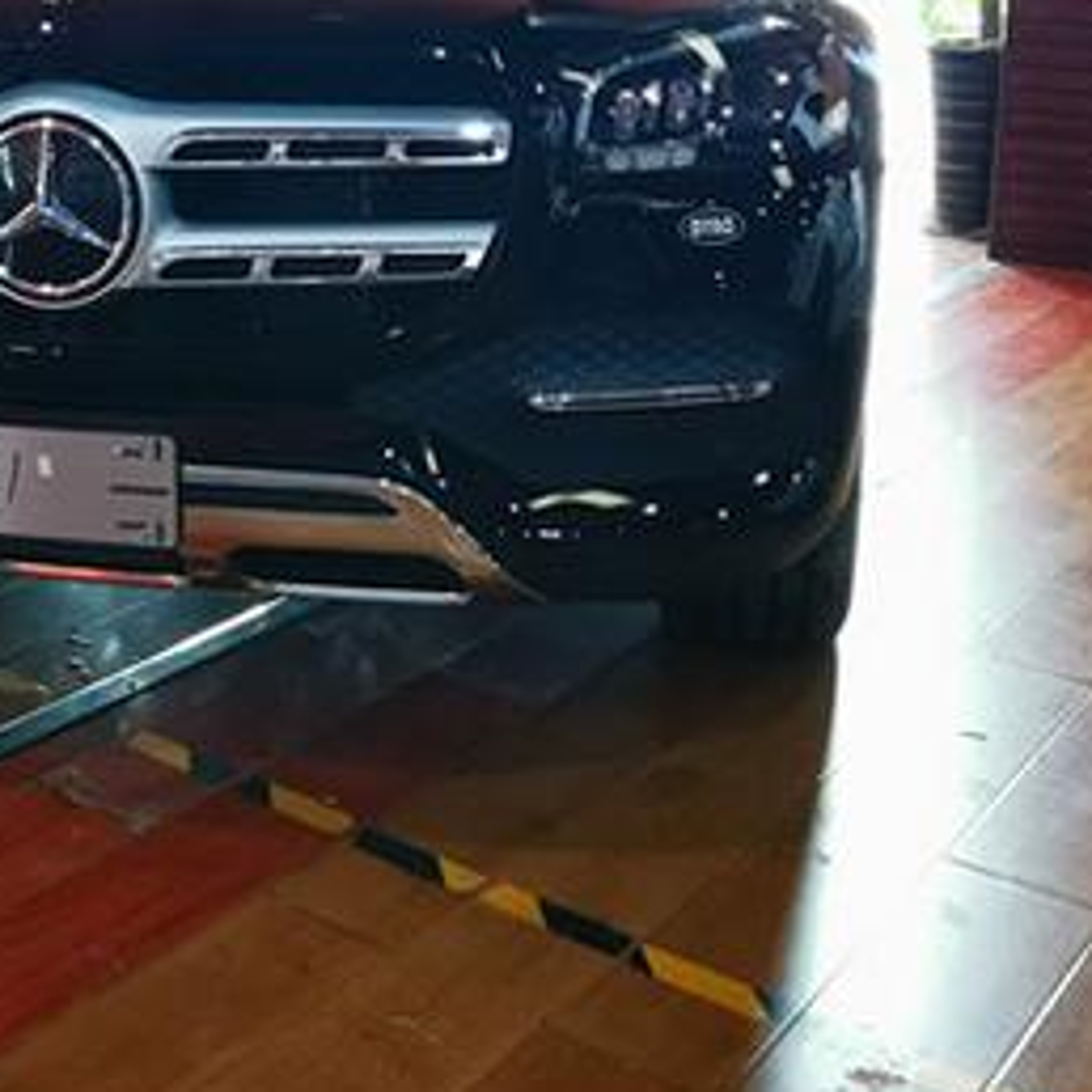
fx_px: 1749
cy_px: 258
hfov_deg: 33.9
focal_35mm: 49
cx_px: 254
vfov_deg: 33.9
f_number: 2.2
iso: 250
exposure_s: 1/33.3
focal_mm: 2.26
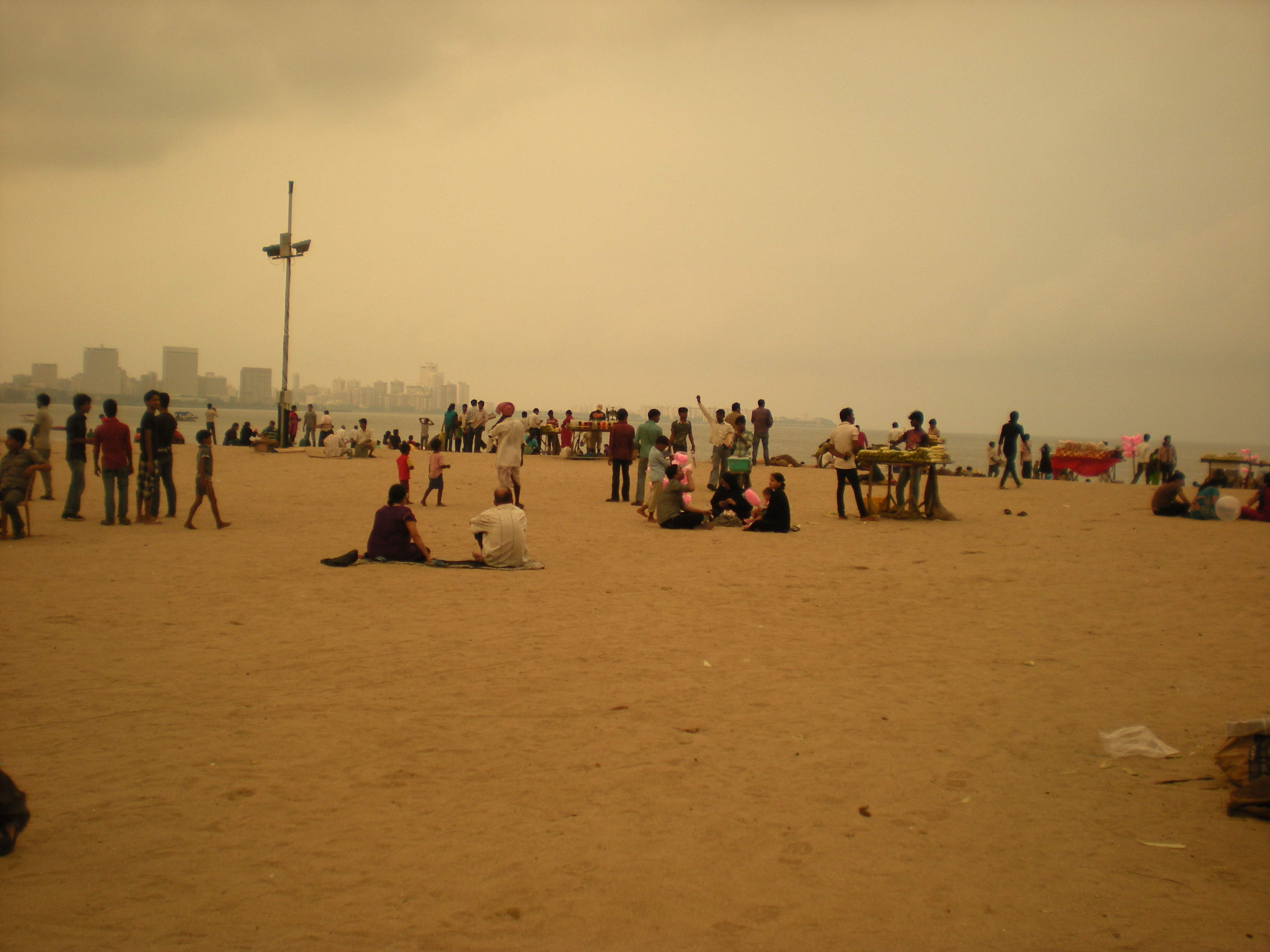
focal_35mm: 38
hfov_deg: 49.0
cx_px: 635
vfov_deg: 37.7
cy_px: 476
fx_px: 1394
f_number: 3.1
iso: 64
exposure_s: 1/90.6
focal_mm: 6.3
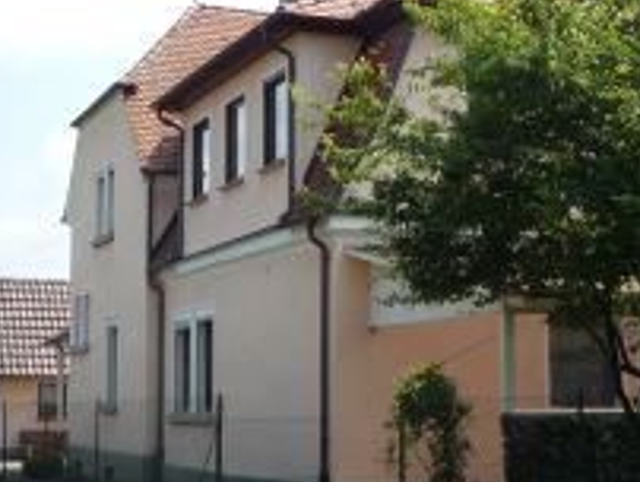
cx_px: 342
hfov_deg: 25.6
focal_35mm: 76
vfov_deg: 19.4
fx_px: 1407
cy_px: 273
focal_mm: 5.2
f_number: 4.5
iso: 100
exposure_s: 1/400
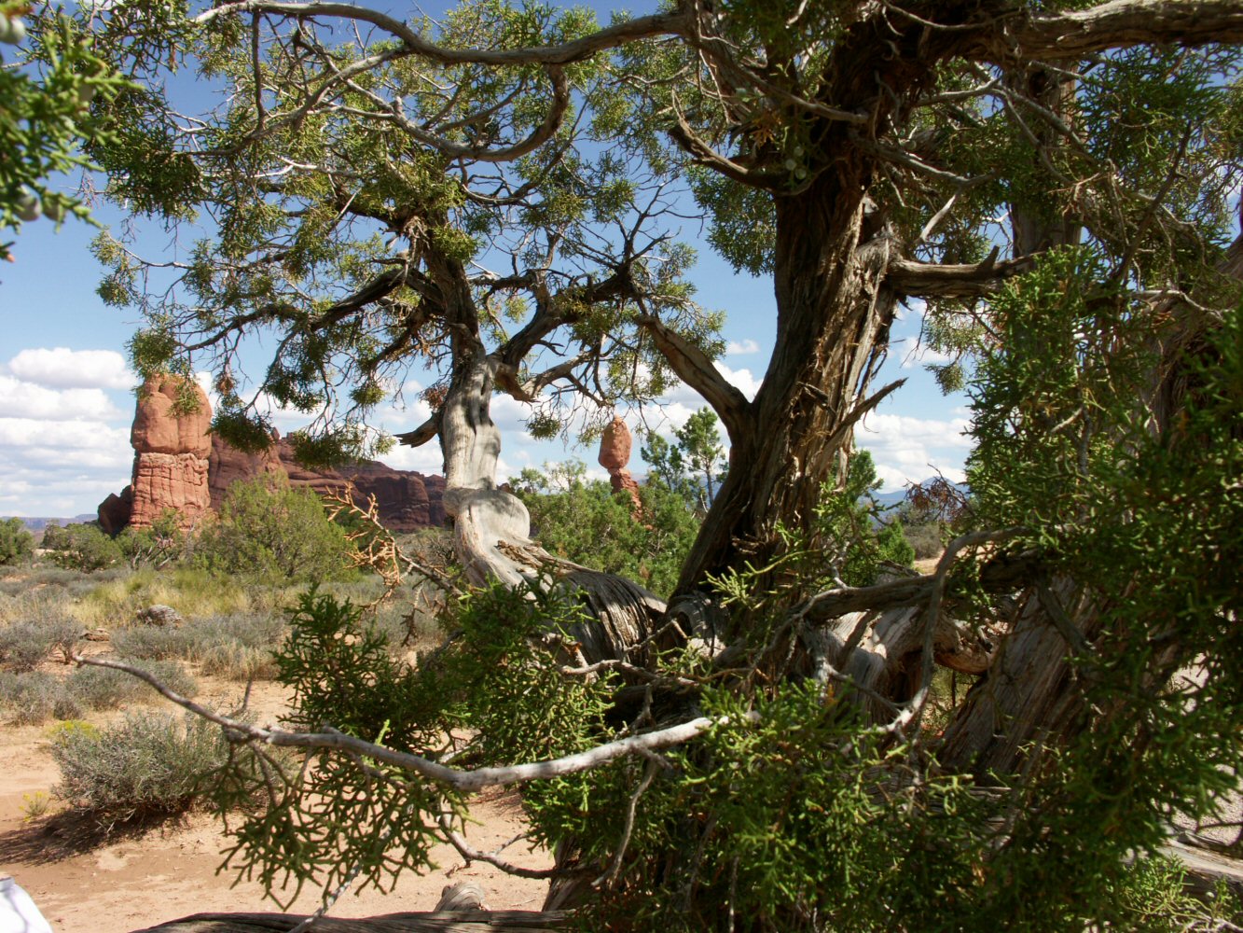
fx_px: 1257
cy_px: 466
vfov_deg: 40.7
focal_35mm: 35
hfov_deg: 52.6
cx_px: 622
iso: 64
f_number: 7.1
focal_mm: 8.95
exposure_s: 1/250
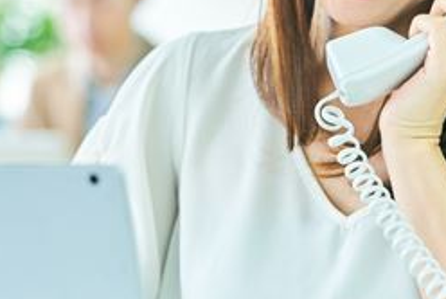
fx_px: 2518
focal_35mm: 203
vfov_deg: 6.8
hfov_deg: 10.1
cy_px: 86
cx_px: 67
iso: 500
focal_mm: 70
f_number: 3.2
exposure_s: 1/200
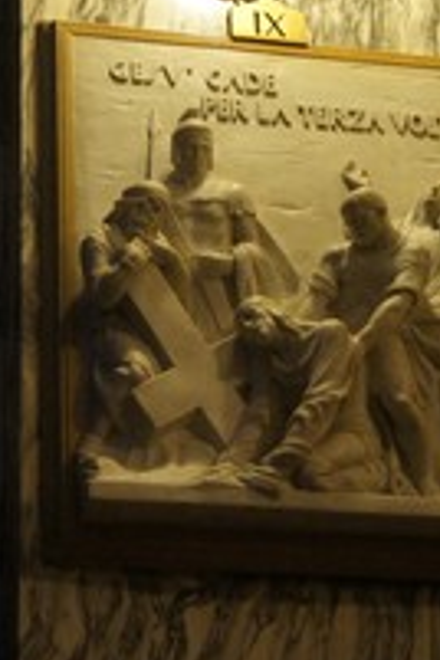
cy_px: 200
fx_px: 2202
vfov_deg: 17.0
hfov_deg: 11.4
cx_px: 253
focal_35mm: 120
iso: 1600
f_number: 4.5
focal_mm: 35
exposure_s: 1/50
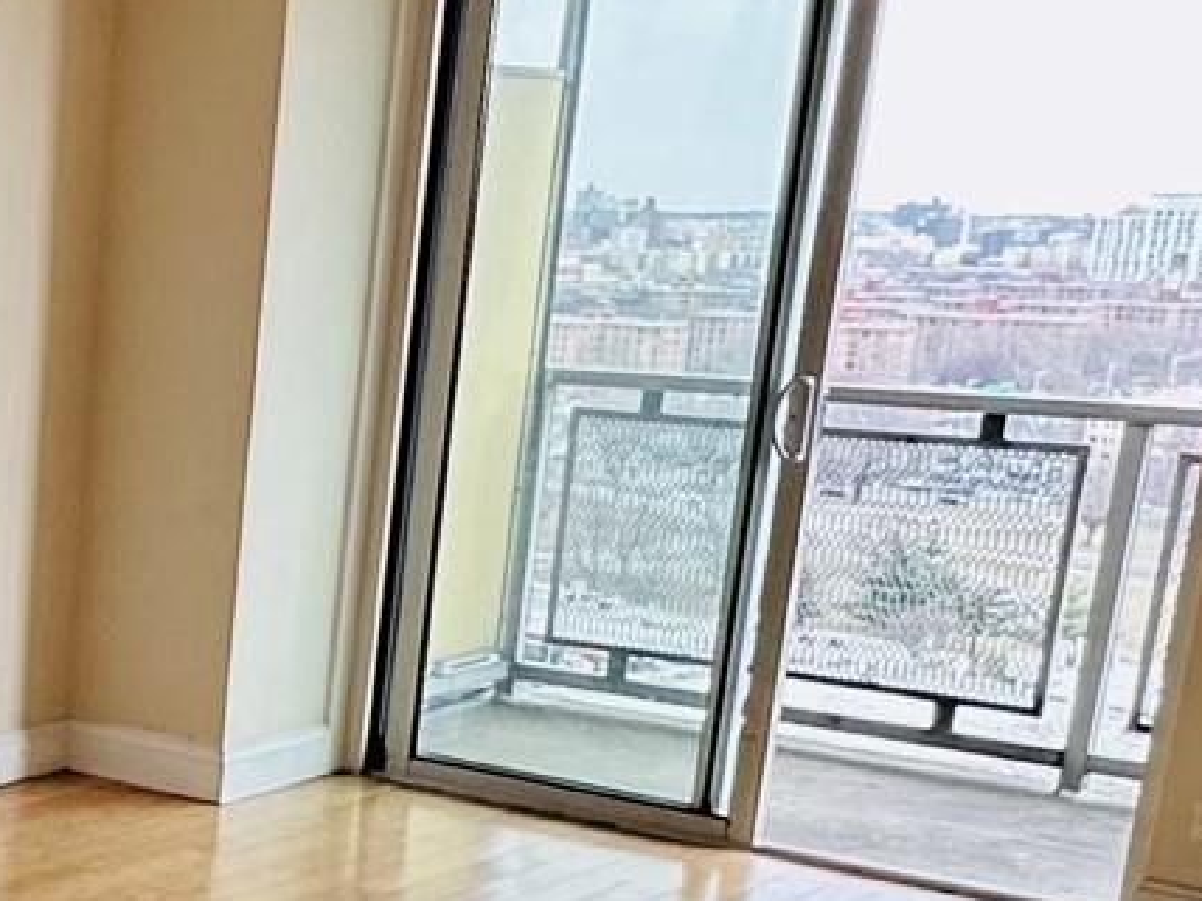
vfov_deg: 21.3
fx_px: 2326
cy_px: 865
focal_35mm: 67
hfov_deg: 24.2
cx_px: -486
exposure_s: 1/99
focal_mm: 2.22
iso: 125
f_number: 2.2
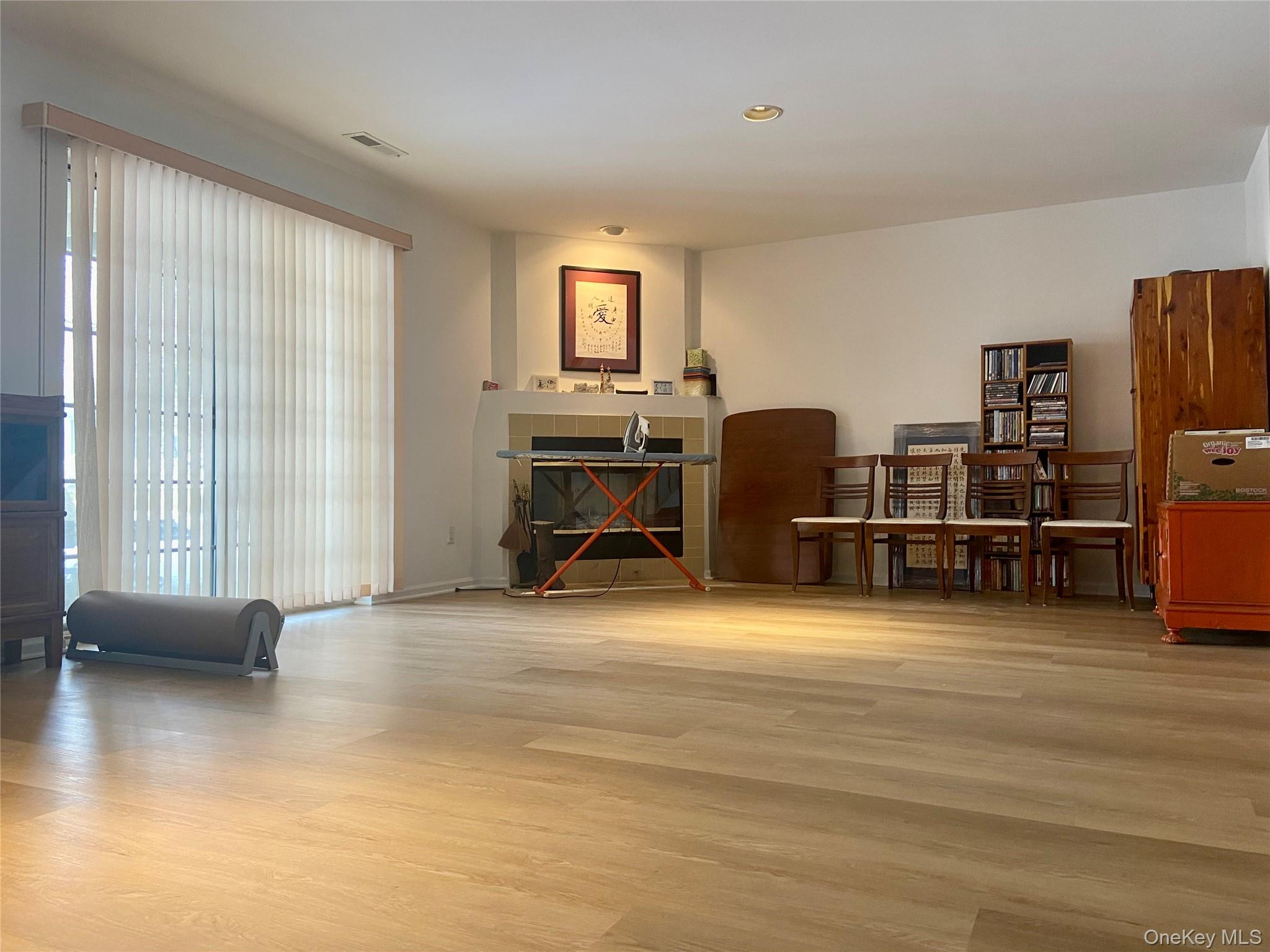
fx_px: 954
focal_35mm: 26
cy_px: 476
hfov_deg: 67.3
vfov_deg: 53.0
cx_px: 635
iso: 100
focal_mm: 4.25
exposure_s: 1/60
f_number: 1.8
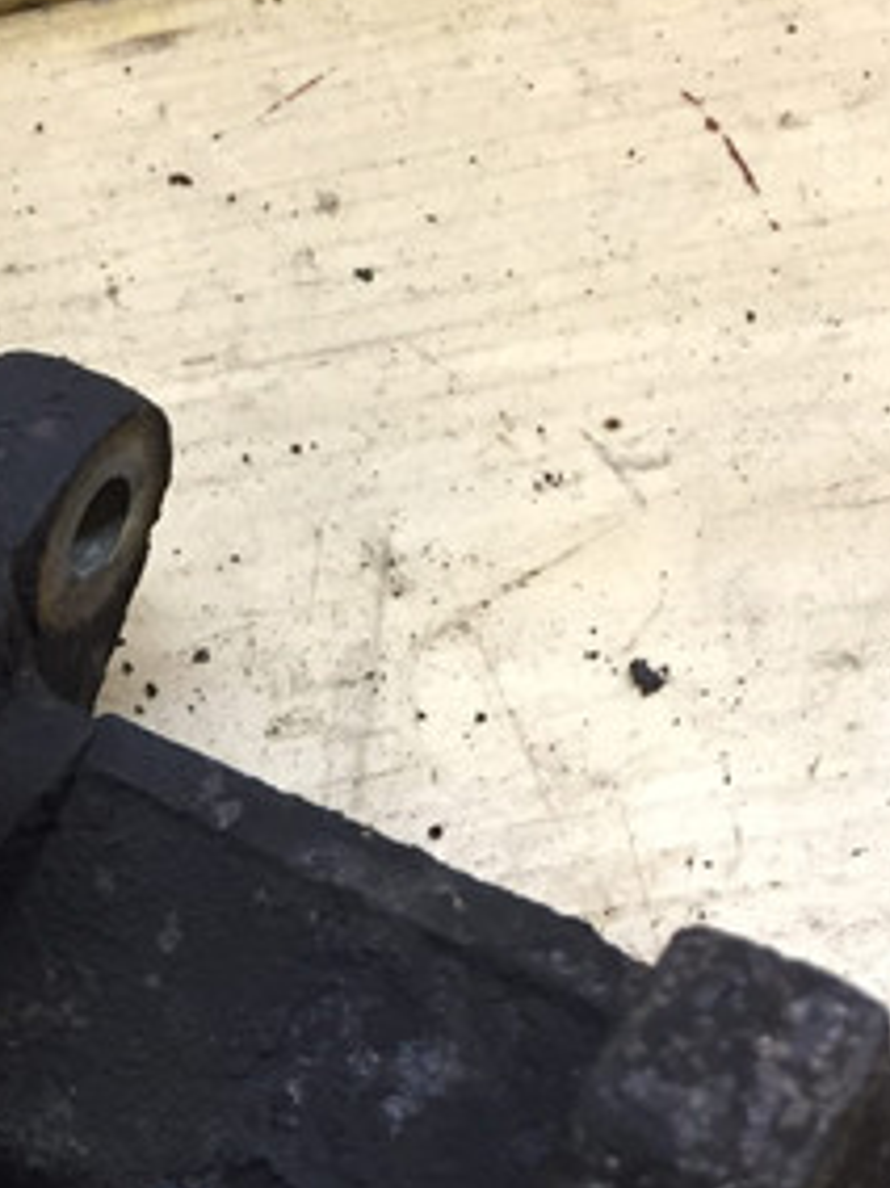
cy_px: 1041
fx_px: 2813
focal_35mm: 82
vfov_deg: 23.3
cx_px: -109
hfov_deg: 17.3
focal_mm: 4.15
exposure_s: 1/33
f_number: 2.2
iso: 125
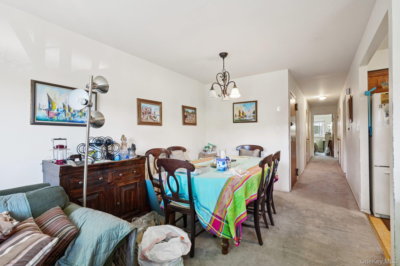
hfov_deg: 93.3
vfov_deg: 70.4
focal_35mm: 17
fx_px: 189
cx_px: 200
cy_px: 133
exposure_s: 1/5
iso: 400
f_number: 8
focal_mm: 17
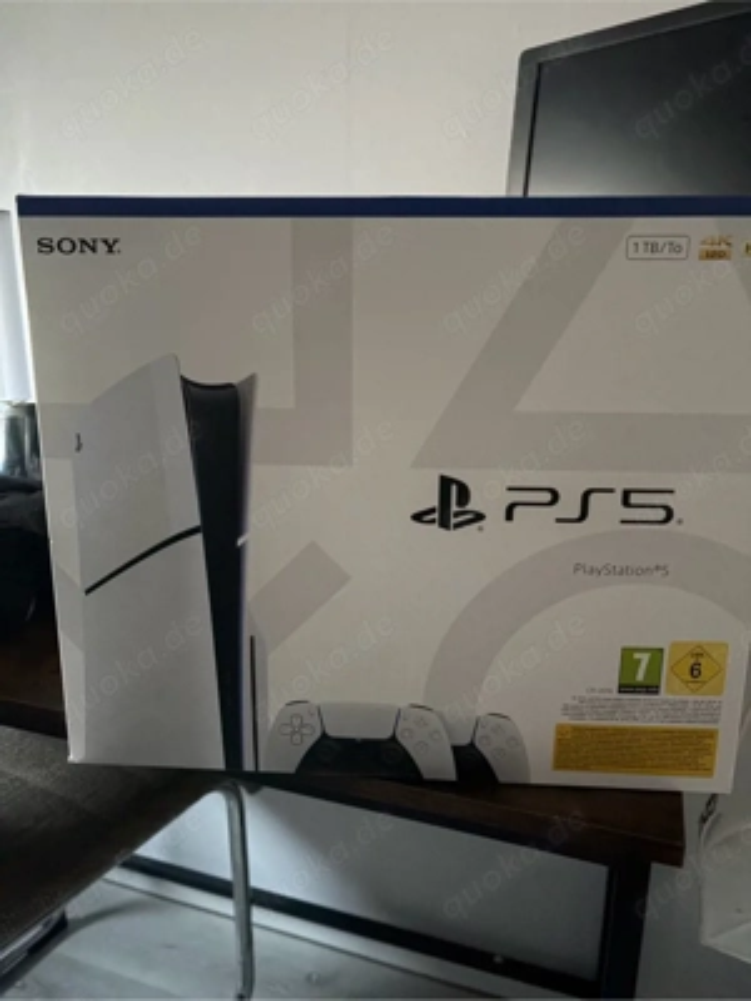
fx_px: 752
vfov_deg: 67.3
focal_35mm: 26
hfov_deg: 53.1
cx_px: 376
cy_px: 500
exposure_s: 1/26
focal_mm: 5.96
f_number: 1.6
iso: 1000
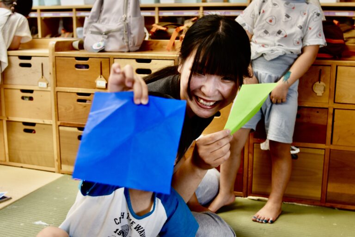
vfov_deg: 36.9
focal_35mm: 36
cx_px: 178
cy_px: 118
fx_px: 355
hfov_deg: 53.1
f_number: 2.8
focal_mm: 24
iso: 100
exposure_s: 1/30
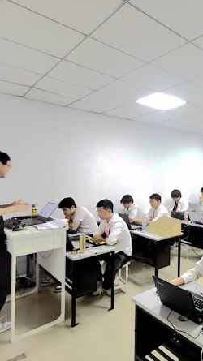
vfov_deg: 74.1
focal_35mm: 25
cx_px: 197
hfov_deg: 40.8
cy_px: 180
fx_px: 239
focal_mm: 2.26
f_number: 2.2
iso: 160
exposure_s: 1/50
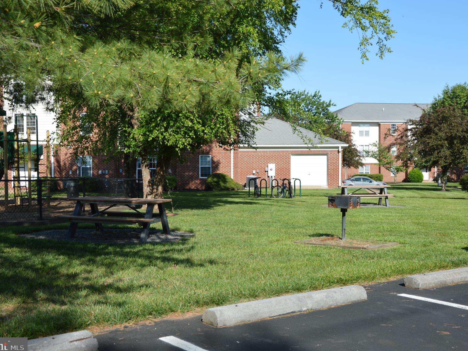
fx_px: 581
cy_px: 178
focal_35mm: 43
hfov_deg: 43.8
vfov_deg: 33.6
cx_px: 238
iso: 100
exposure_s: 1/200
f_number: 7.1
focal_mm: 26
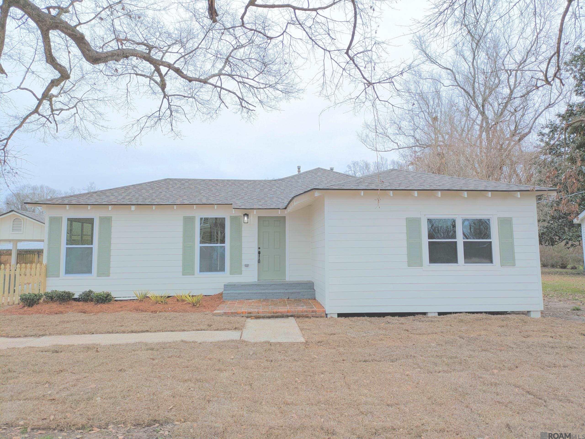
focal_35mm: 25
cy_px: 220
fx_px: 422
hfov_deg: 69.4
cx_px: 292
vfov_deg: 54.9
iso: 44
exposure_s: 1/846
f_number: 1.89
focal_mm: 5.43
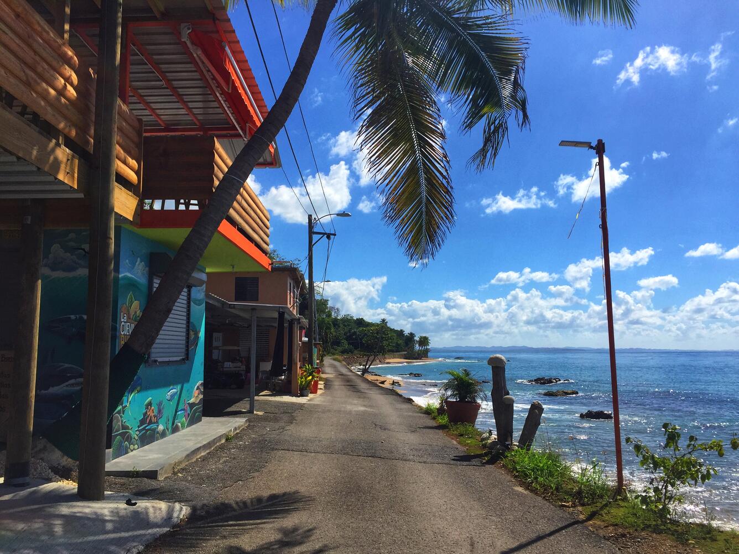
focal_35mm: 29
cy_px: 277
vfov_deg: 48.2
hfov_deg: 61.7
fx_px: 619
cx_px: 370
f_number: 2.2
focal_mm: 4.15
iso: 32
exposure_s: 1/3968
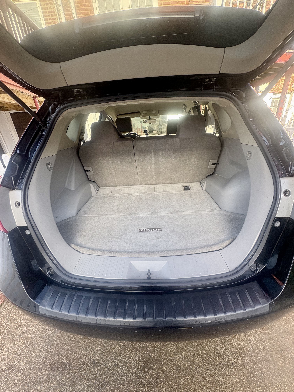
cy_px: 196
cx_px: 147
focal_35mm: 14
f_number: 2.2
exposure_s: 1/99
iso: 64
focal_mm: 2.22
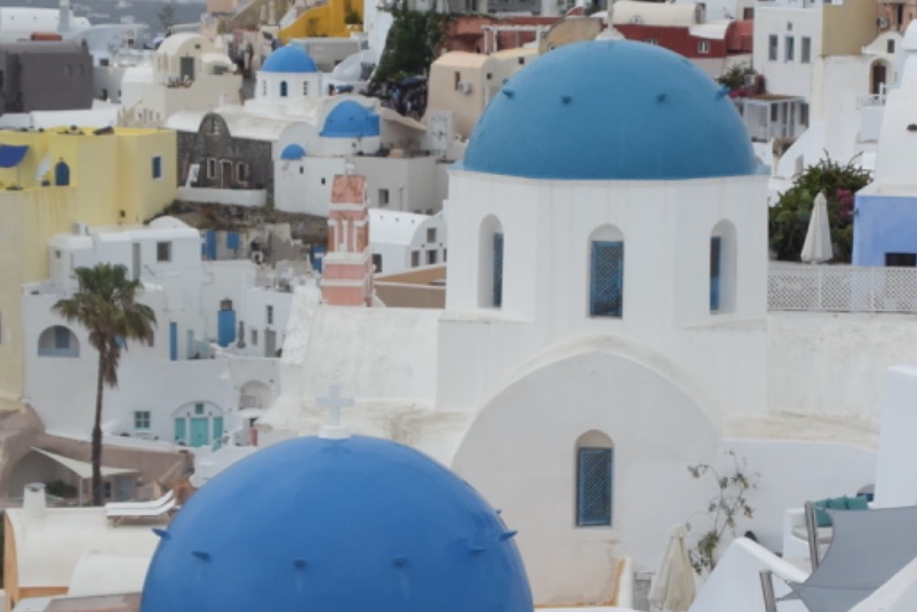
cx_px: 574
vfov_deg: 11.4
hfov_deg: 17.0
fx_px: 3057
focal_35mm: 120
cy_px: 481
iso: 200
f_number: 6.3
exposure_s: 1/250
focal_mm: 17.6
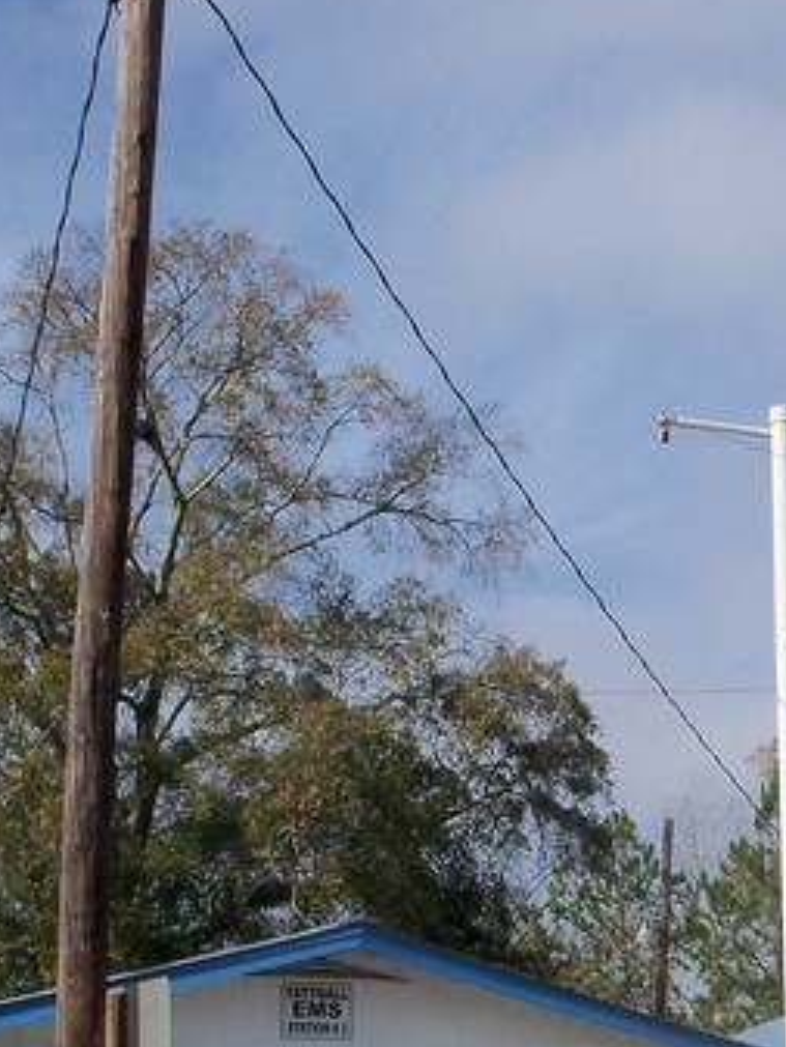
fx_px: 2511
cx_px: 823
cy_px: 889
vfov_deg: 23.1
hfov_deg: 17.3
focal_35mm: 83
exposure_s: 1/640
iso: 80
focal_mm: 6.3
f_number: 5.5
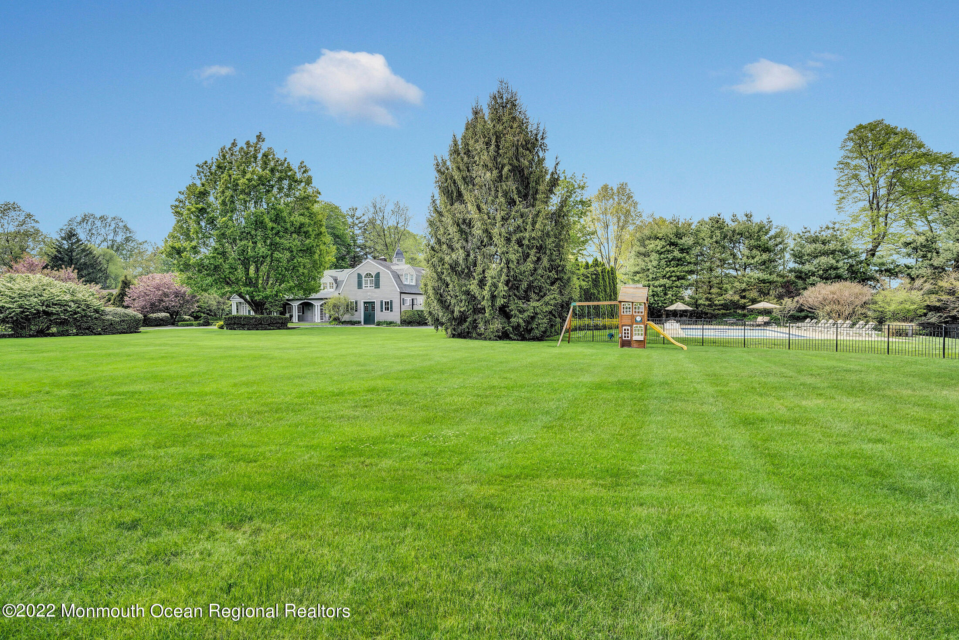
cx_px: 480
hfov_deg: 96.7
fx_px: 426
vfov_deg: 73.8
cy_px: 320
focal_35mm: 16
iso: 100
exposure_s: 1/100
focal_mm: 16
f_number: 8
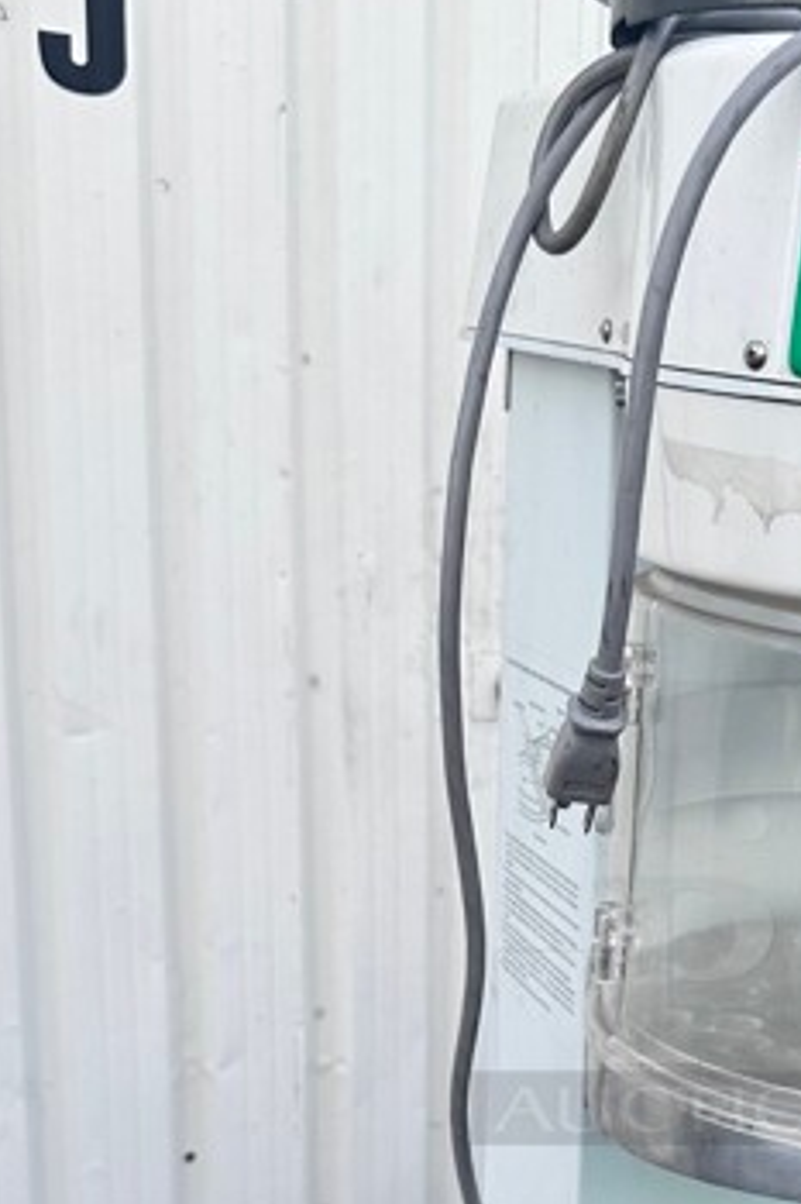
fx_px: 1938
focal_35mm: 58
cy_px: 965
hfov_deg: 22.2
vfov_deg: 33.5
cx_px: 856
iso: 125
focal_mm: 6.86
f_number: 1.78
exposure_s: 1/121
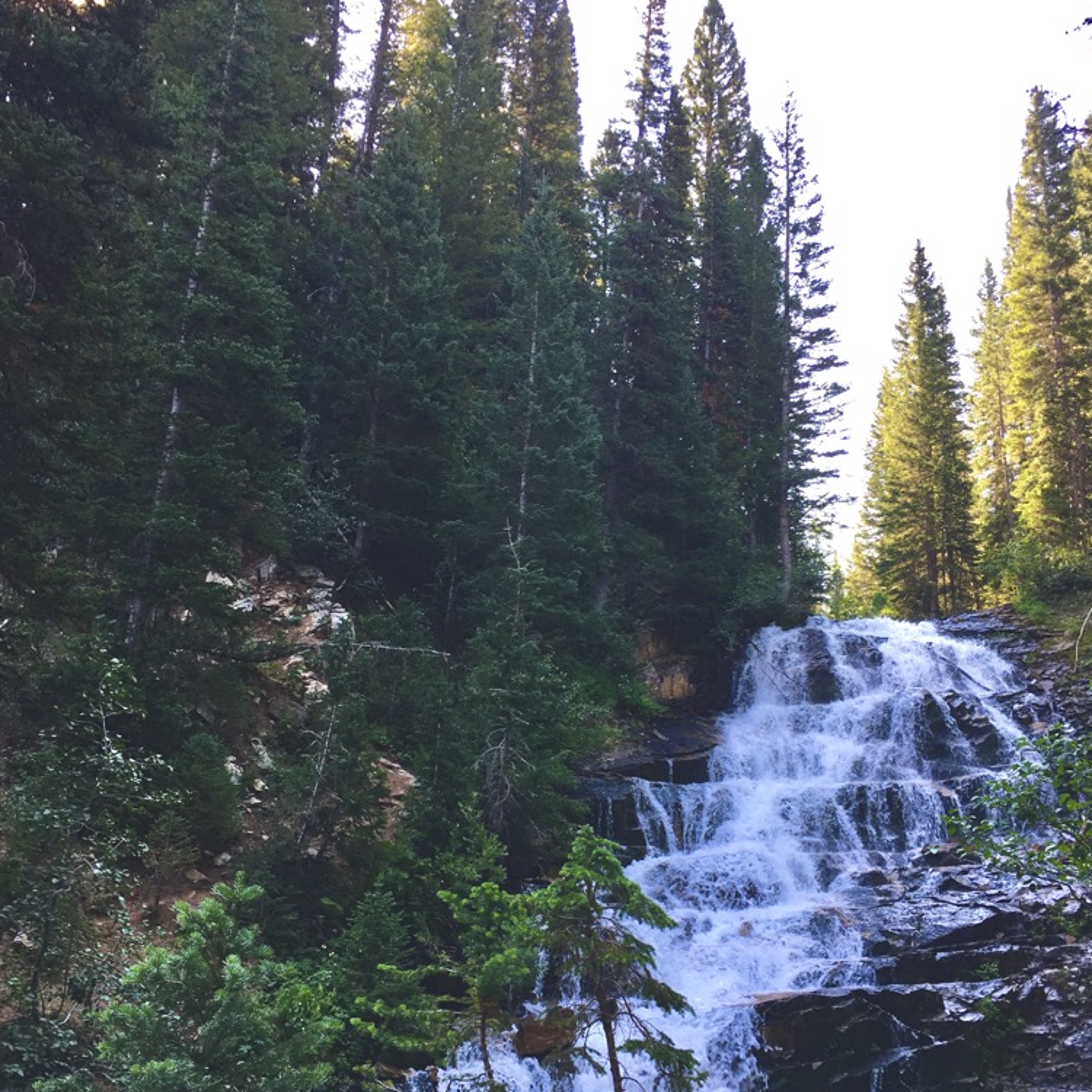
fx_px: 1249
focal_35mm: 35
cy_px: 623
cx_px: 540
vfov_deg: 47.1
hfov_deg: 47.2
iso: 25
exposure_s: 1/120
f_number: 2.2
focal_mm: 4.15
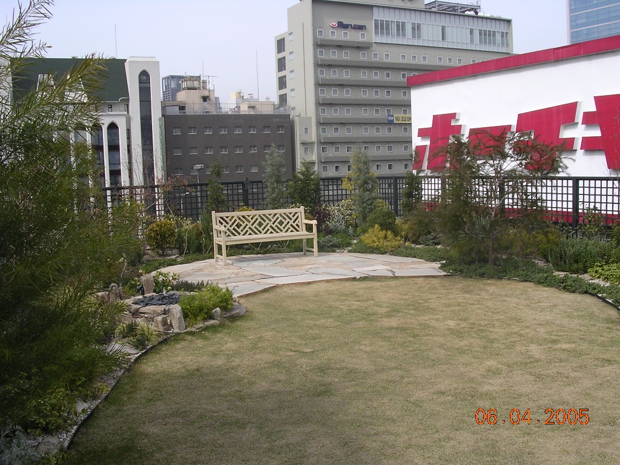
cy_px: 232
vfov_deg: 37.7
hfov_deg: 49.0
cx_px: 310
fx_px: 681
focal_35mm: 38
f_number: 5.6
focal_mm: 5.8
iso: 100
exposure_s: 1/208
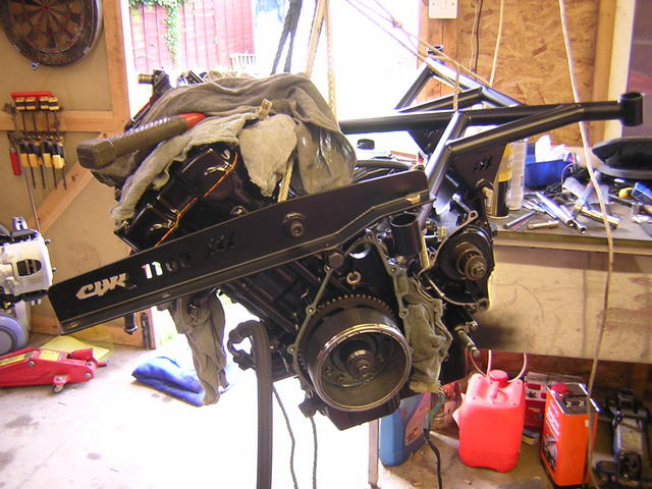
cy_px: 244
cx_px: 326
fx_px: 678
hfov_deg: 51.4
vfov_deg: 39.7
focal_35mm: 36
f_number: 2.6
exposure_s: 1/9.3
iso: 100
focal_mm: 4.7
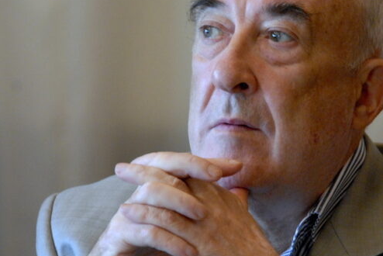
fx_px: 5503
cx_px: 261
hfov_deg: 4.0
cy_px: 112
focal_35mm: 517
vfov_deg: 2.7
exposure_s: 1/30
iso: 1400
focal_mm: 230
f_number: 5.3
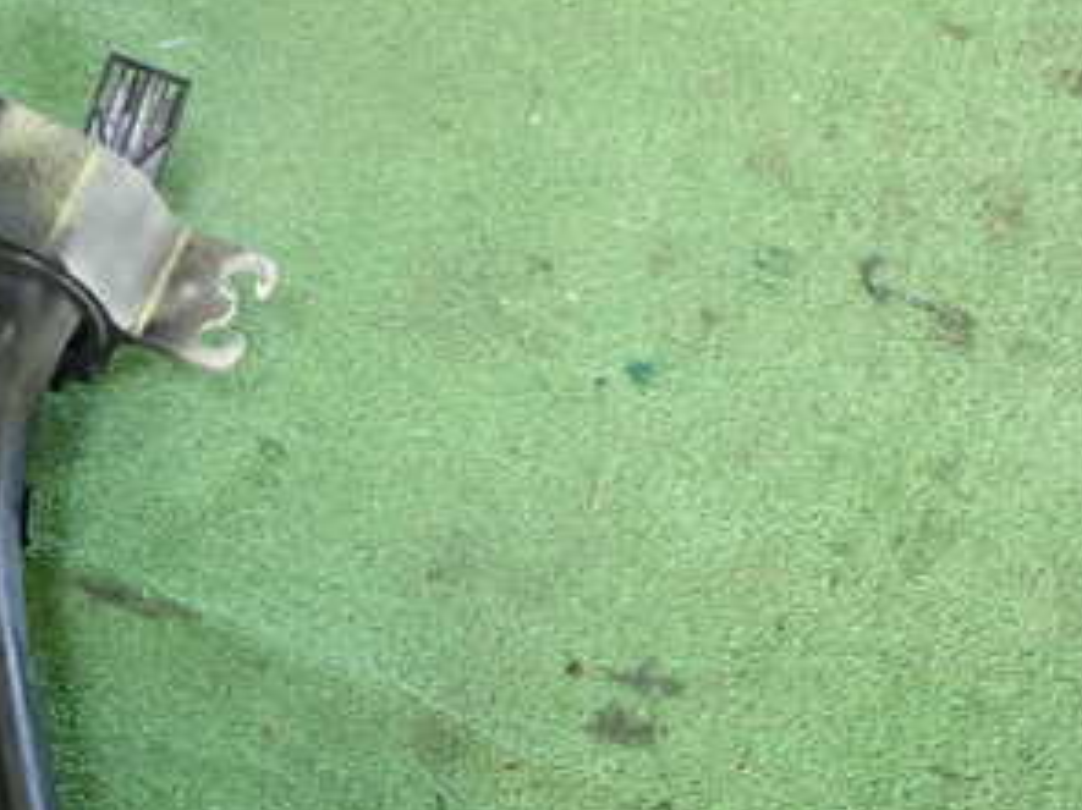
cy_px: 806
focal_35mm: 61
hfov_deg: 30.8
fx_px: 1906
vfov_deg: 23.1
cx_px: 187
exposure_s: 1/30
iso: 400
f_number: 2.3
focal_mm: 5.4
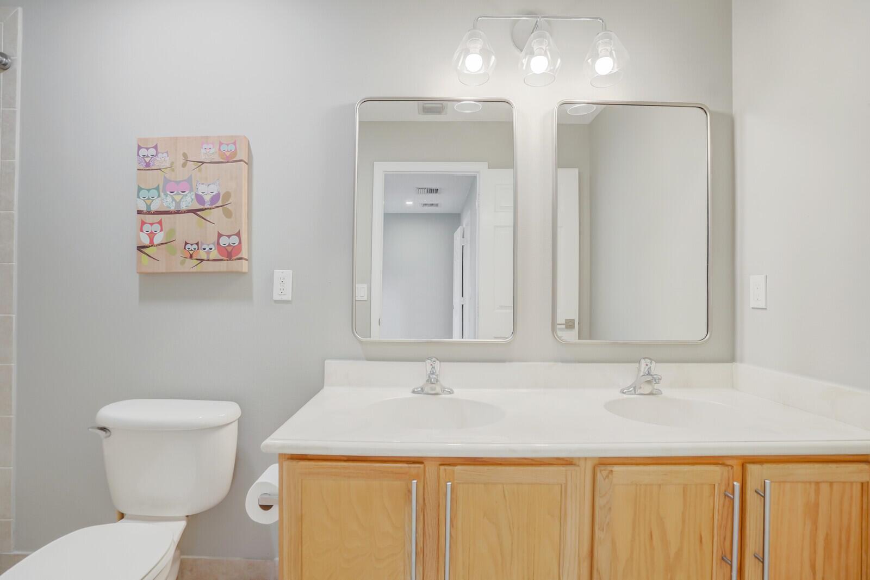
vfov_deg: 73.7
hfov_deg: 96.7
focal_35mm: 16
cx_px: 435
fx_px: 387
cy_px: 290
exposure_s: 1/50
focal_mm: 16
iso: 800
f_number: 5
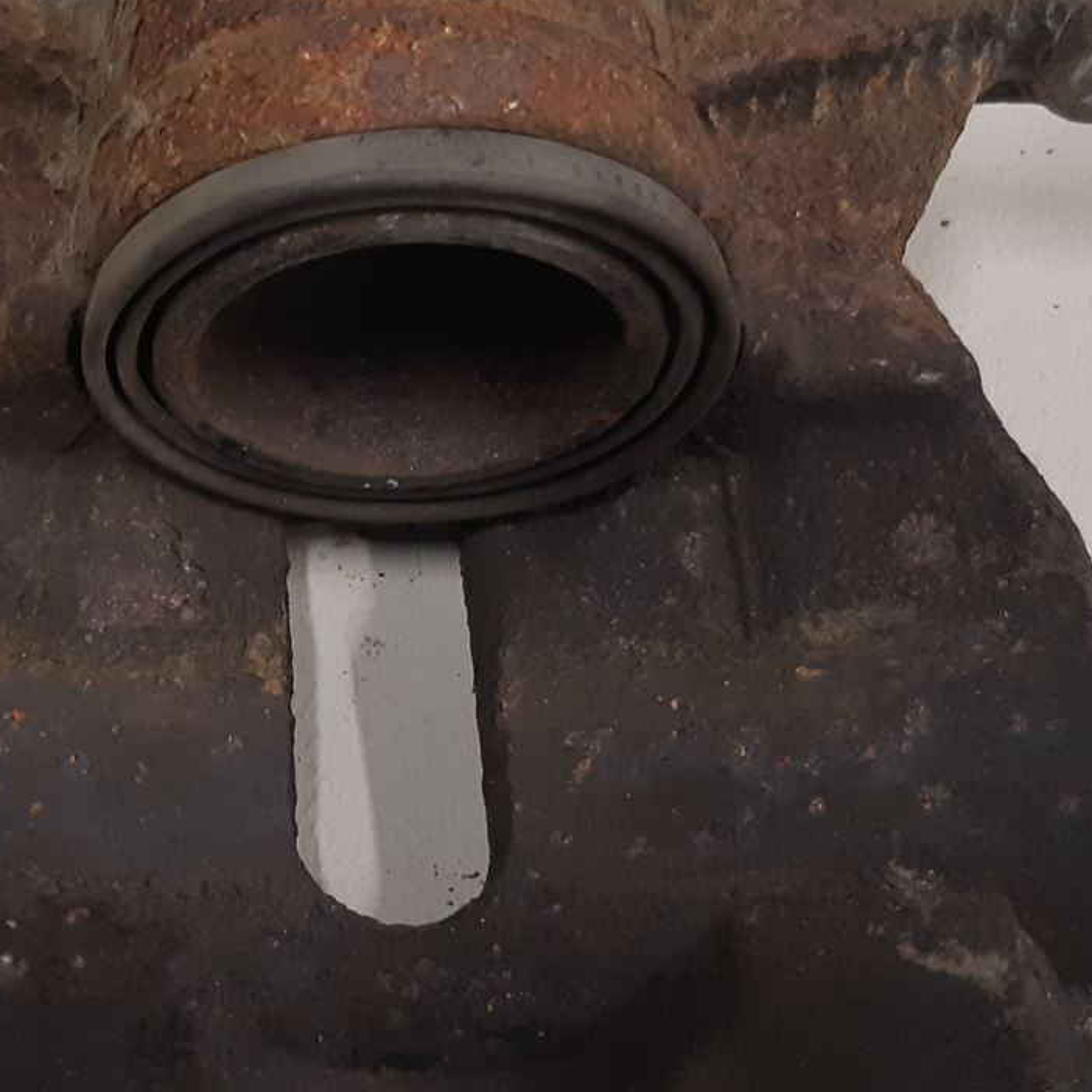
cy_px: 383
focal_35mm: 67
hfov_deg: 25.4
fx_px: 2391
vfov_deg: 25.6
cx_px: 286
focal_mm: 3.93
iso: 160
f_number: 1.7
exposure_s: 1/50
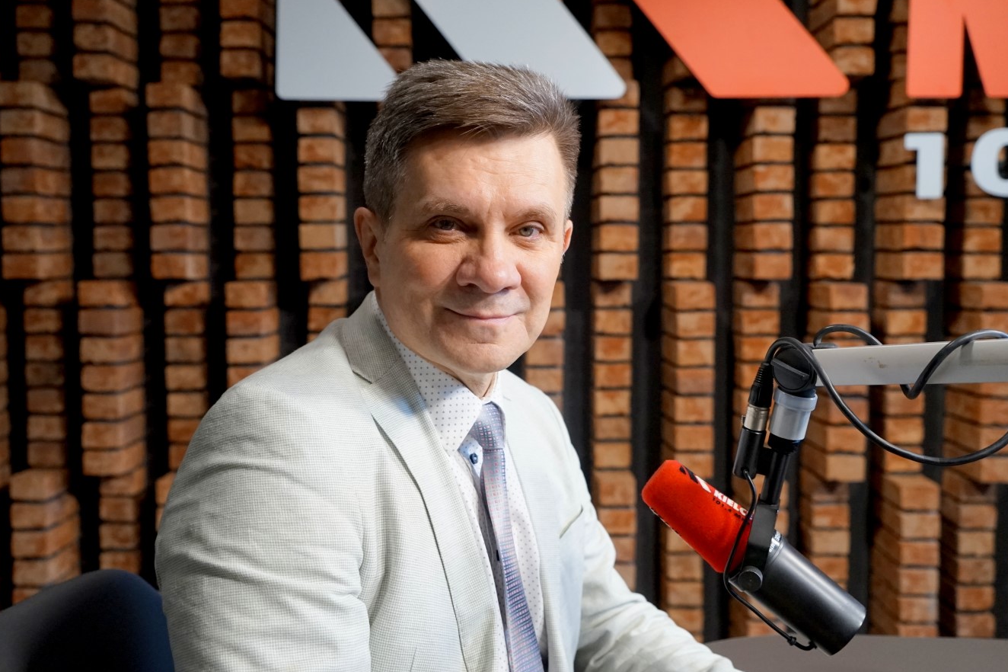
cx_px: 467
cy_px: 329
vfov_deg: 38.9
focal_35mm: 34
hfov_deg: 55.8
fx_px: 952
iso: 2500
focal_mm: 30
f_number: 4
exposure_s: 1/160
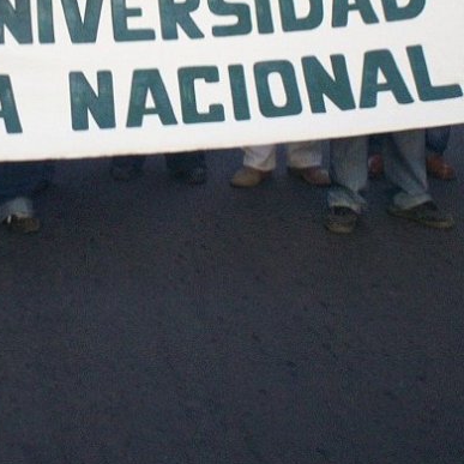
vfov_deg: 18.3
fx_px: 1395
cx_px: 22
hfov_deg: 18.5
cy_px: -27
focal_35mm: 92
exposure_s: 1/46.3
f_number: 4.5
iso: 140
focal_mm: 6
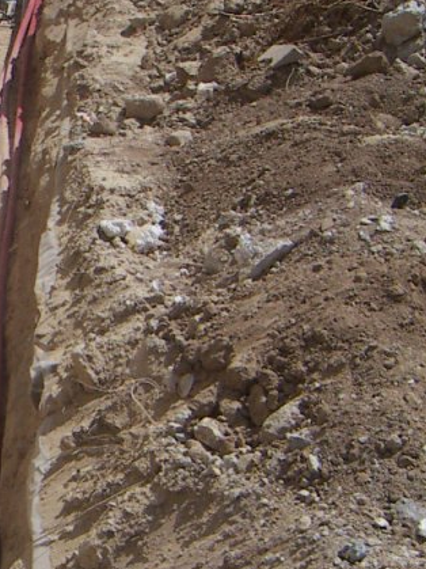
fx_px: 1445
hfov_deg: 16.1
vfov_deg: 22.2
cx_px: -91
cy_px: 361
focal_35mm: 88
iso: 50
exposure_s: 1/500
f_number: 6.7
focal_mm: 4.7
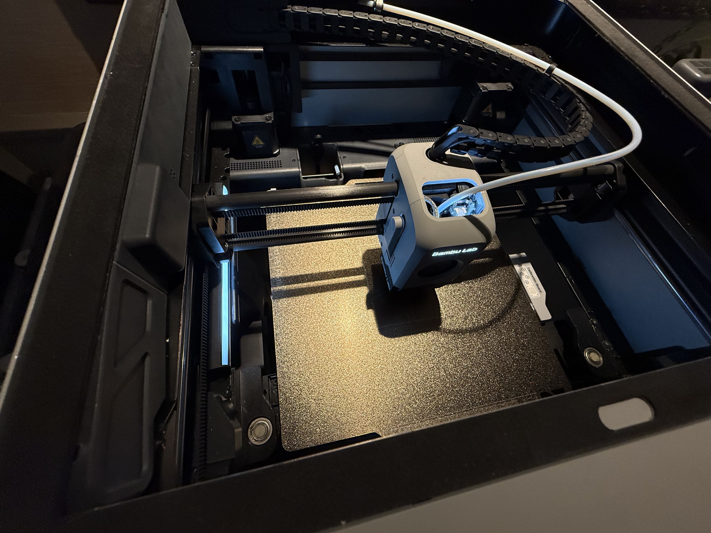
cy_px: 266
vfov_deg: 85.7
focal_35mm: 14
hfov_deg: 102.1
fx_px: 288
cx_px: 356
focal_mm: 2.22
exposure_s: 1/120
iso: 200
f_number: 2.2
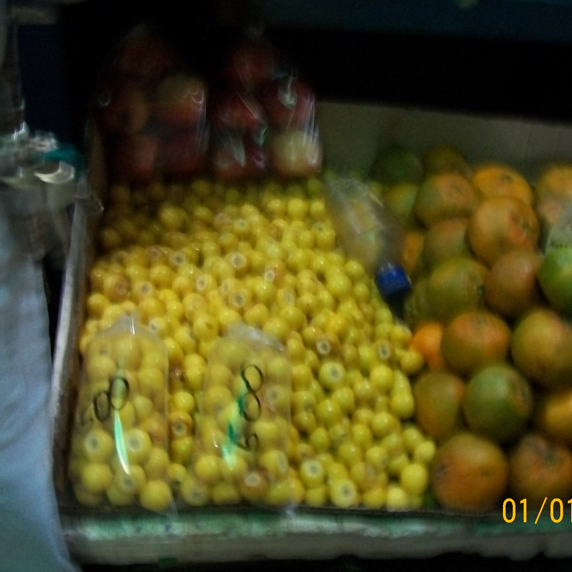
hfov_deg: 39.1
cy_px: 286
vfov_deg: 39.2
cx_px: 312
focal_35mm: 43
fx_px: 804
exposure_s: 1/10
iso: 240
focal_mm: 6
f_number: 2.7
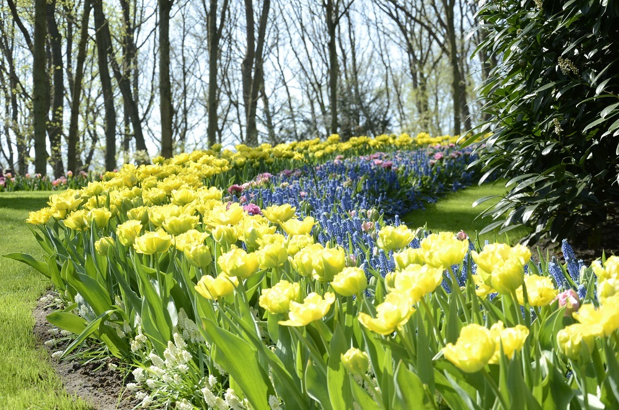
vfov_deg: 18.1
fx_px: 1287
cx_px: 310
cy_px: 205
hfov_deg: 27.0
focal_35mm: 75
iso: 400
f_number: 7.1
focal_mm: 50
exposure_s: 1/500
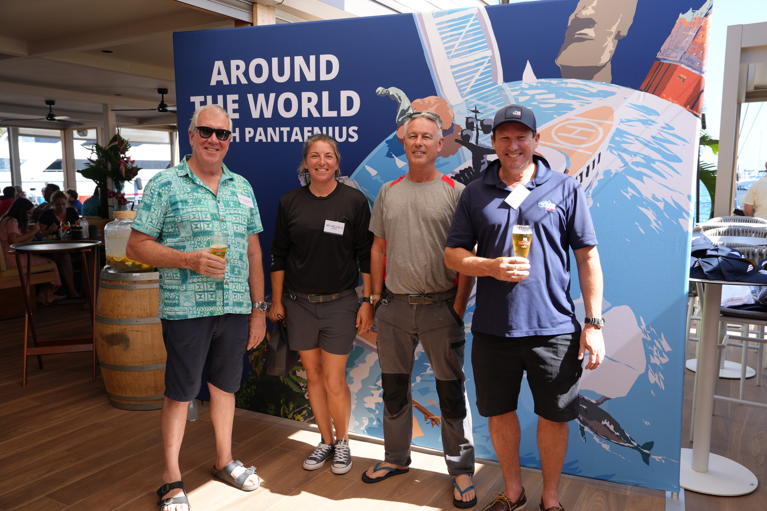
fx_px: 618
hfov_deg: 63.7
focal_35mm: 29
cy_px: 256
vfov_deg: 45.0
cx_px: 384
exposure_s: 1/200
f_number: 4
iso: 100
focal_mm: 29
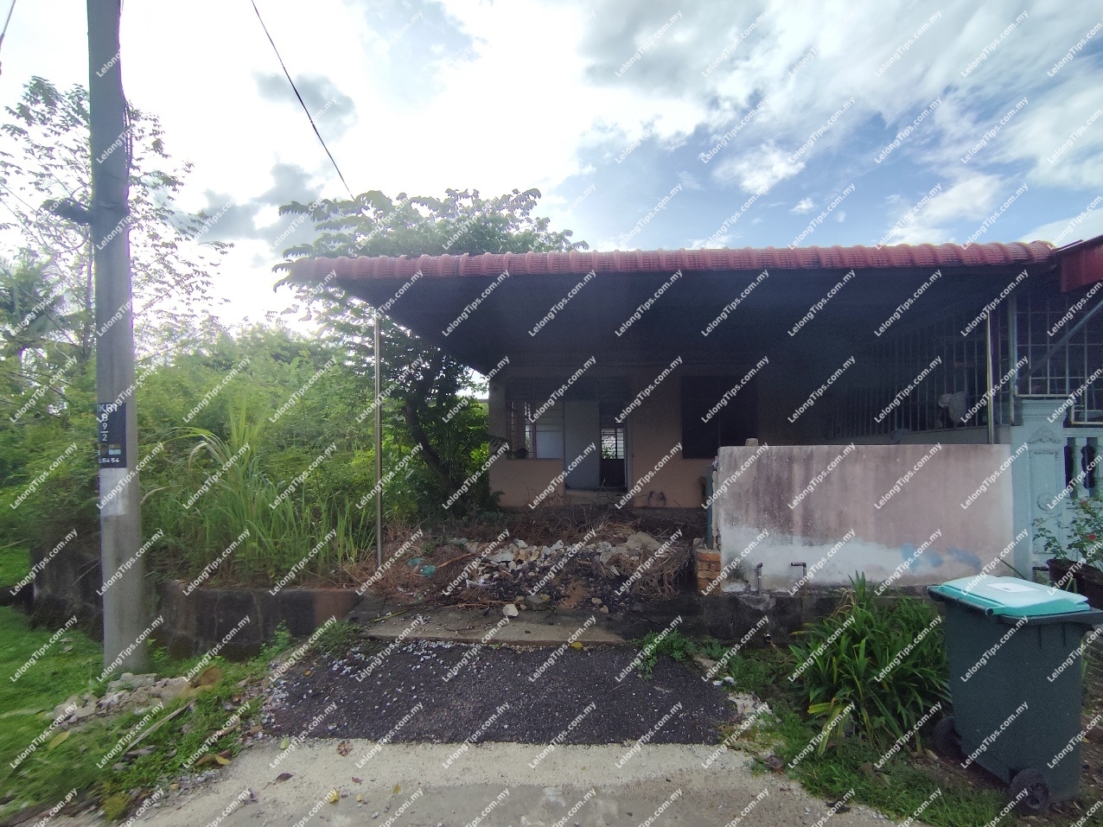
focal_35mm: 16
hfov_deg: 94.5
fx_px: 510
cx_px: 552
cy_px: 414
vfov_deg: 78.1
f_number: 2.2
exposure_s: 1/1400
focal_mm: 1.65
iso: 50
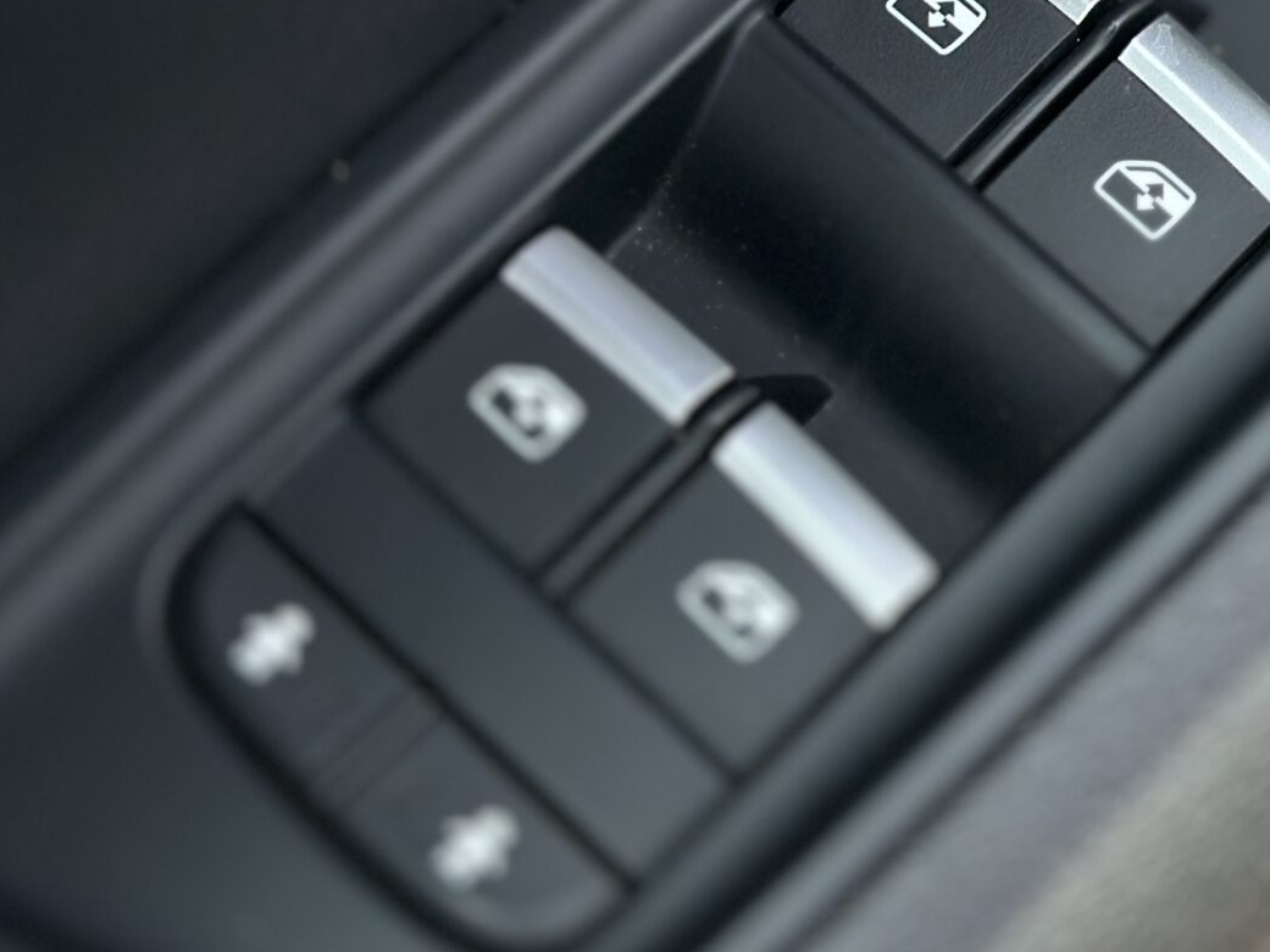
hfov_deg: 16.4
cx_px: 1268
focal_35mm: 118
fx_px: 4330
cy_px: -202
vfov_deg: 12.3
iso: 80
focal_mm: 6.86
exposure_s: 1/471
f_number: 1.78
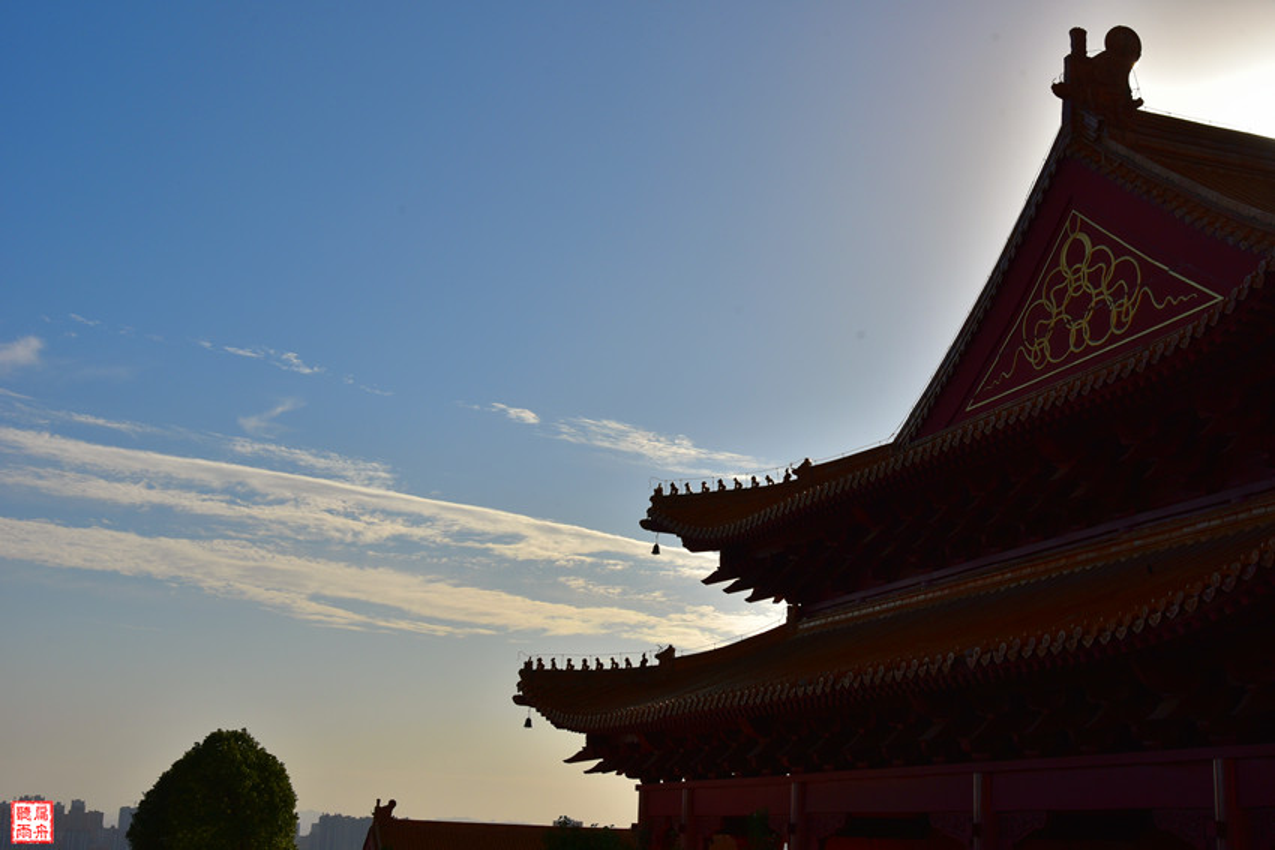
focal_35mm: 46
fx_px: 1629
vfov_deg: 29.3
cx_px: 638
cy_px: 425
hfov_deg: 42.7
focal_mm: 46
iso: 200
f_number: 11
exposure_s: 1/500
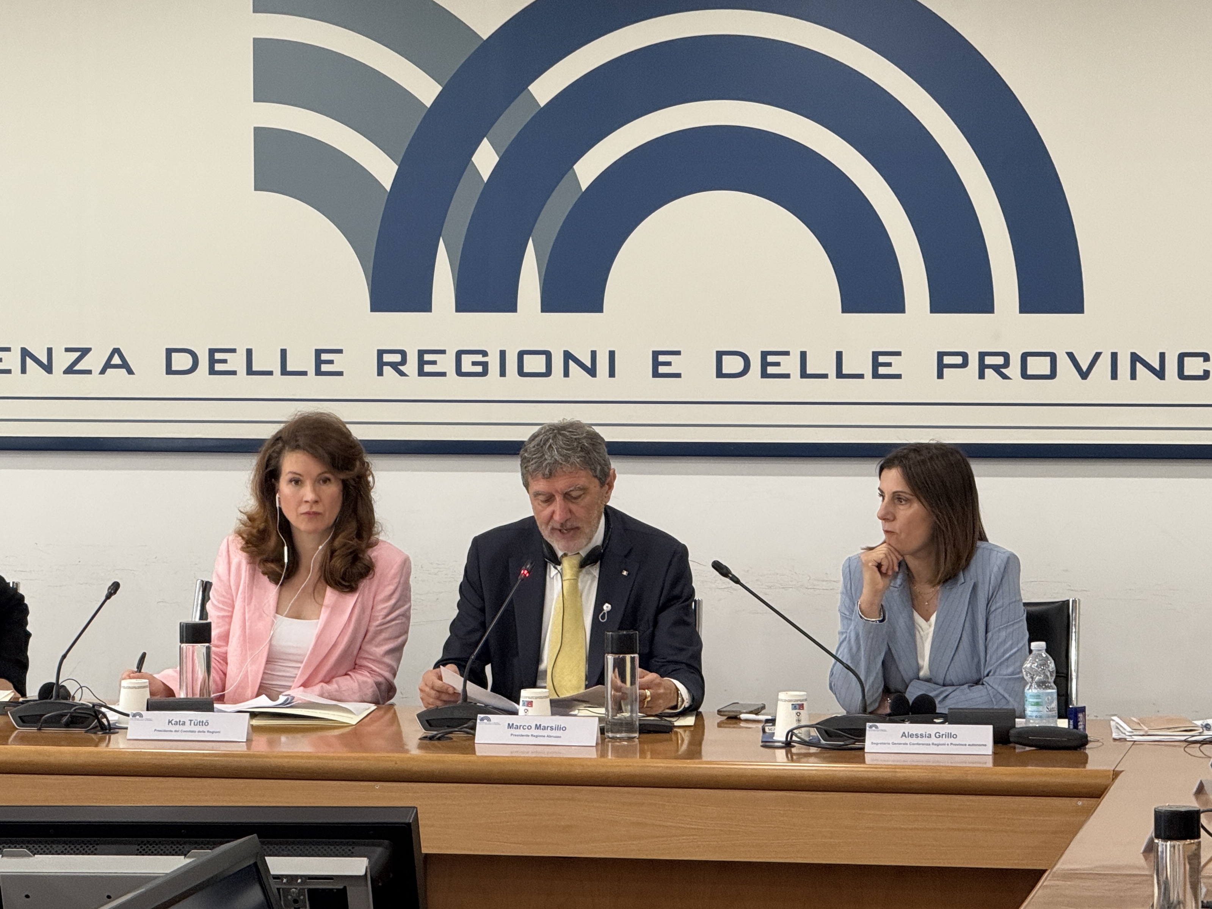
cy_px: 454
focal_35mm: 120
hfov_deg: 16.4
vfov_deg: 12.3
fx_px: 4202
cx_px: 606
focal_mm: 15.66
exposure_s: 1/100
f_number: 2.8
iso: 200
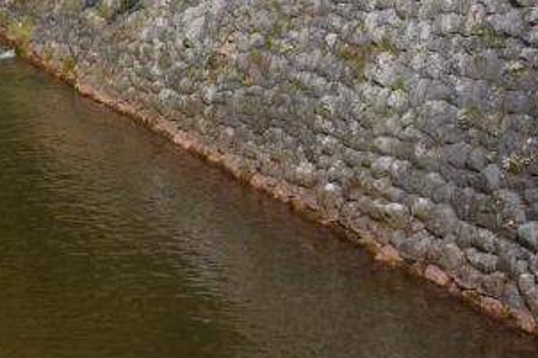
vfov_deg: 11.7
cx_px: -298
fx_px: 1673
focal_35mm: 112
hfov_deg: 16.5
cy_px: -161
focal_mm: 22
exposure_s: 1/250
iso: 250
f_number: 8
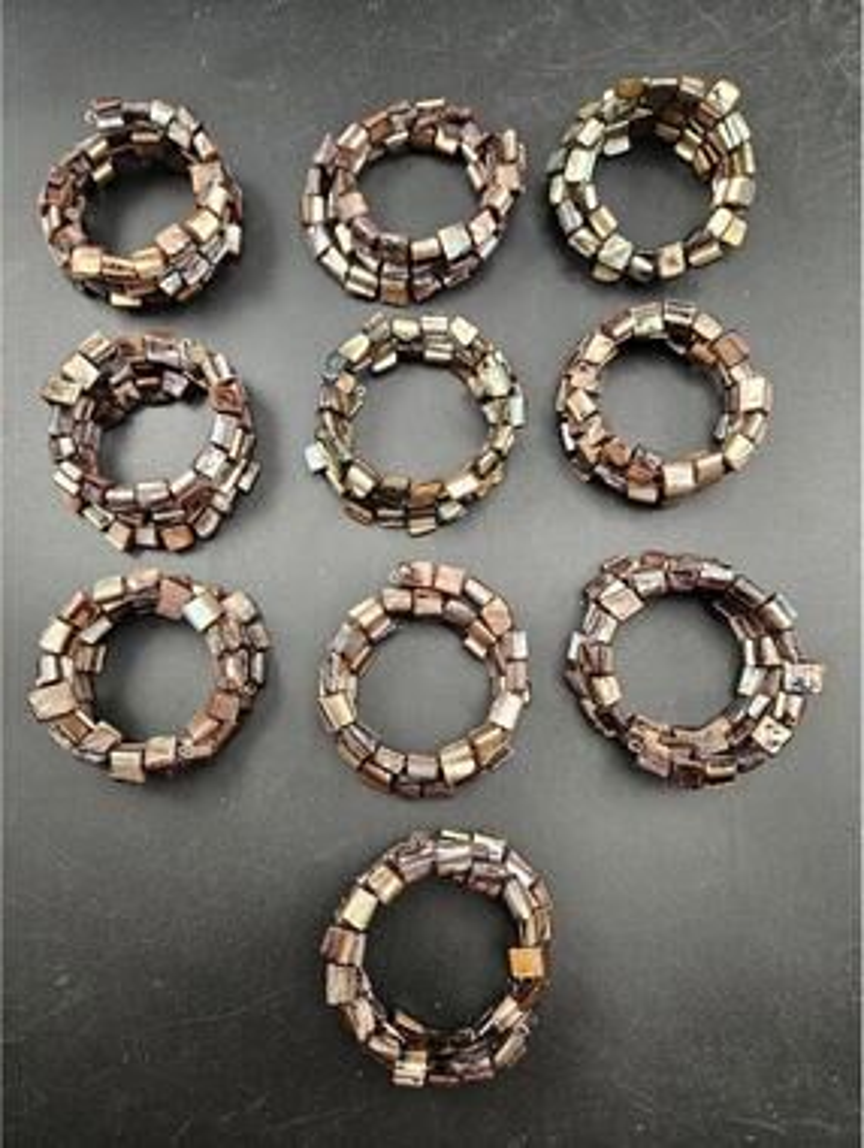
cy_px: 574
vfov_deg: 73.9
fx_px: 764
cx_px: 432
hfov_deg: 59.0
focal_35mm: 23
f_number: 1.8
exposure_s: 1/120
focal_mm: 5.4
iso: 80
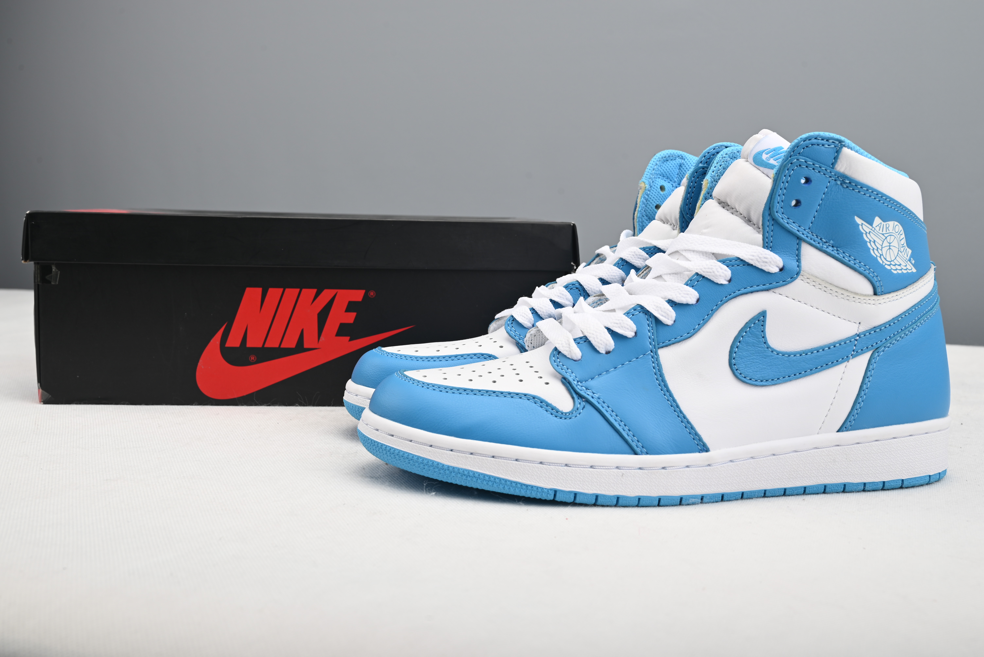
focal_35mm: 38
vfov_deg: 35.1
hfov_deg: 50.7
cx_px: 492
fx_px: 1039
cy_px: 328
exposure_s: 1/200
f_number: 11
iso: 100
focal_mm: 38
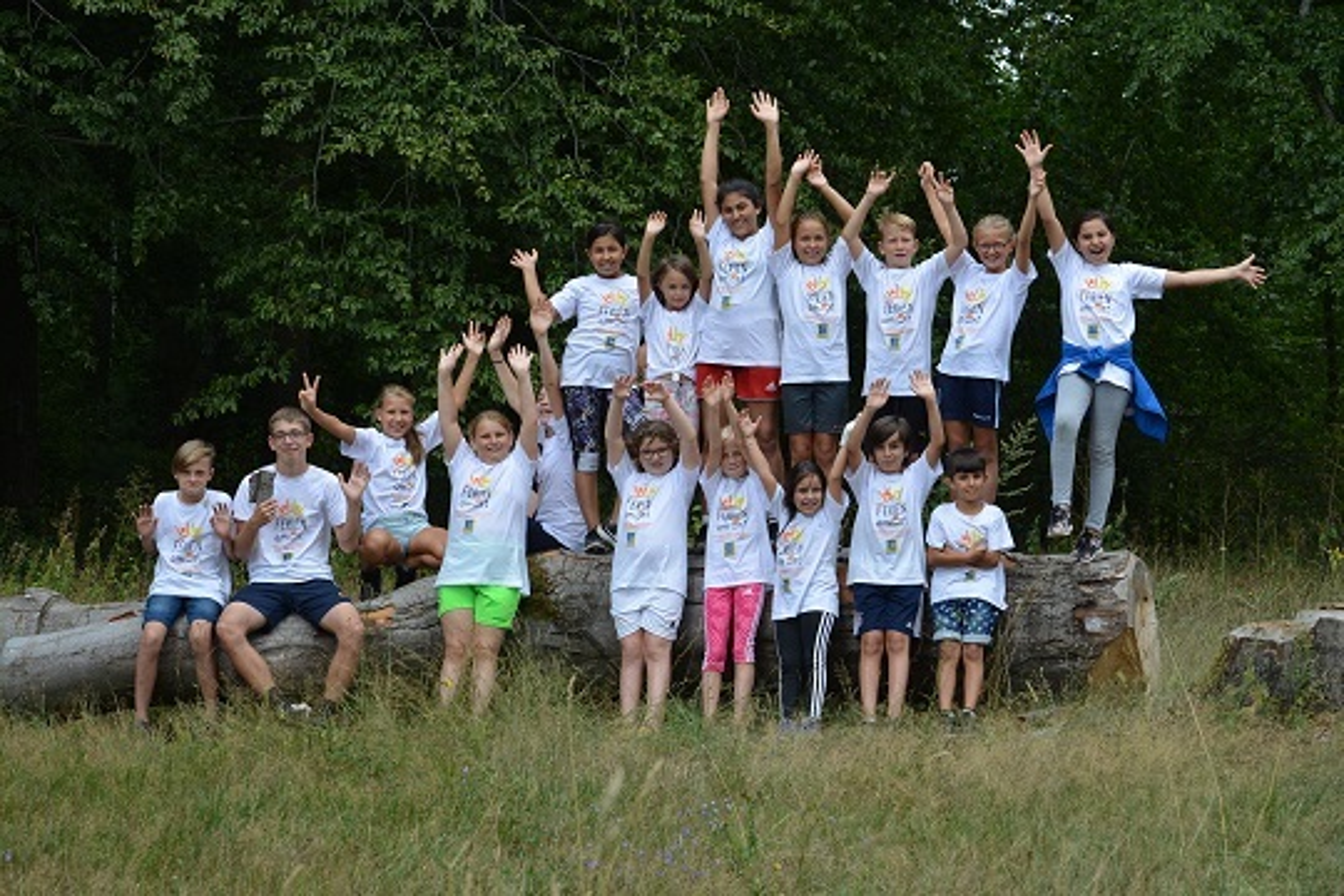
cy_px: 448
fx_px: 3920
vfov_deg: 13.0
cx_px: 672
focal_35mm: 105
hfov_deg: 19.5
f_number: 7.1
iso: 200
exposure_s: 1/200
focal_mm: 70
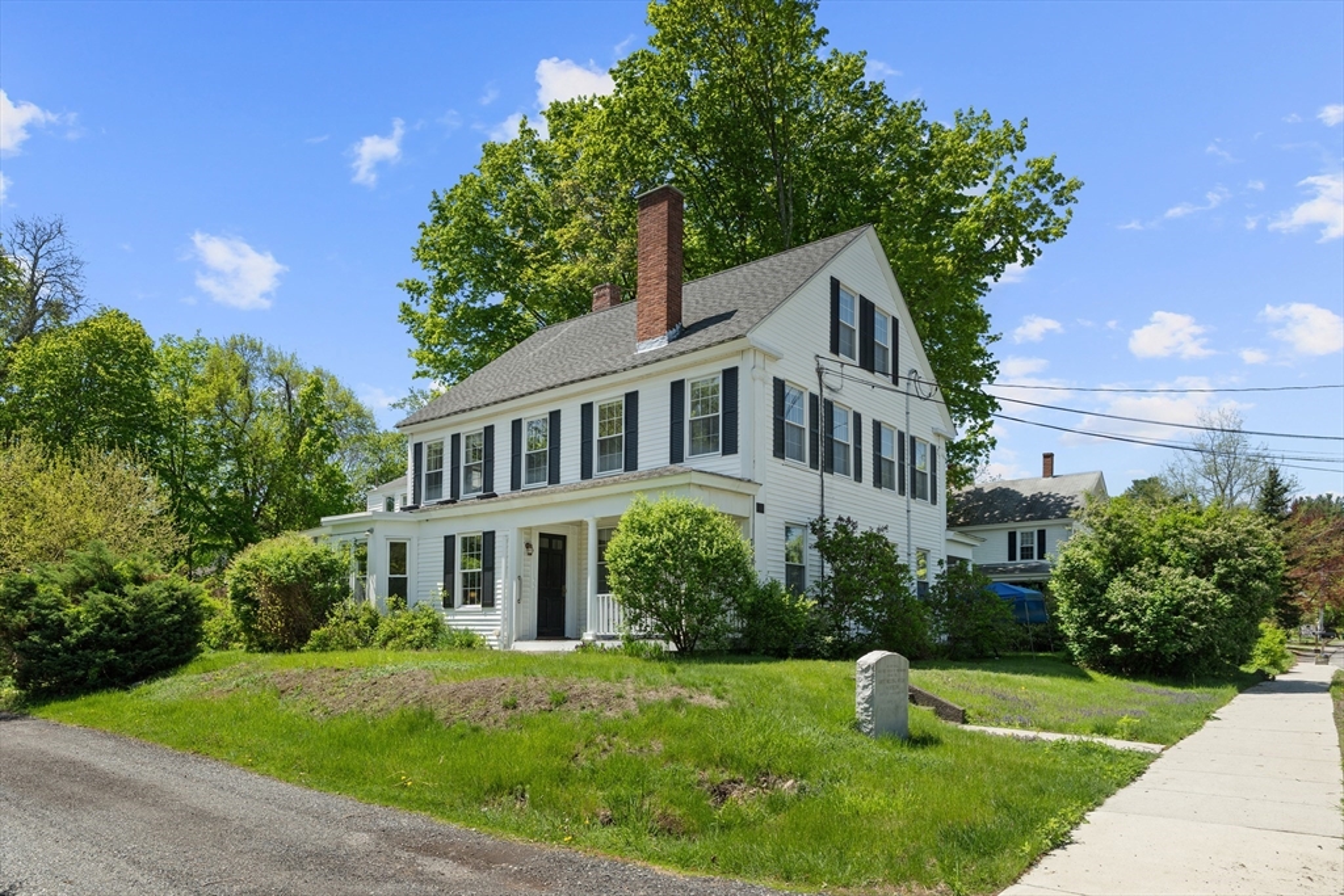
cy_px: 448
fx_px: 821
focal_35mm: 22
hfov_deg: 78.6
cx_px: 672
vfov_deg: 57.2
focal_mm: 22
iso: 320
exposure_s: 1/50
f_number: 11
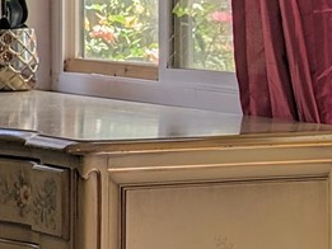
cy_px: -81
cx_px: 223
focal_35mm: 192
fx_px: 1842
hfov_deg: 10.3
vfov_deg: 7.6
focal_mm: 6.9
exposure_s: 1/257
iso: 19
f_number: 1.68
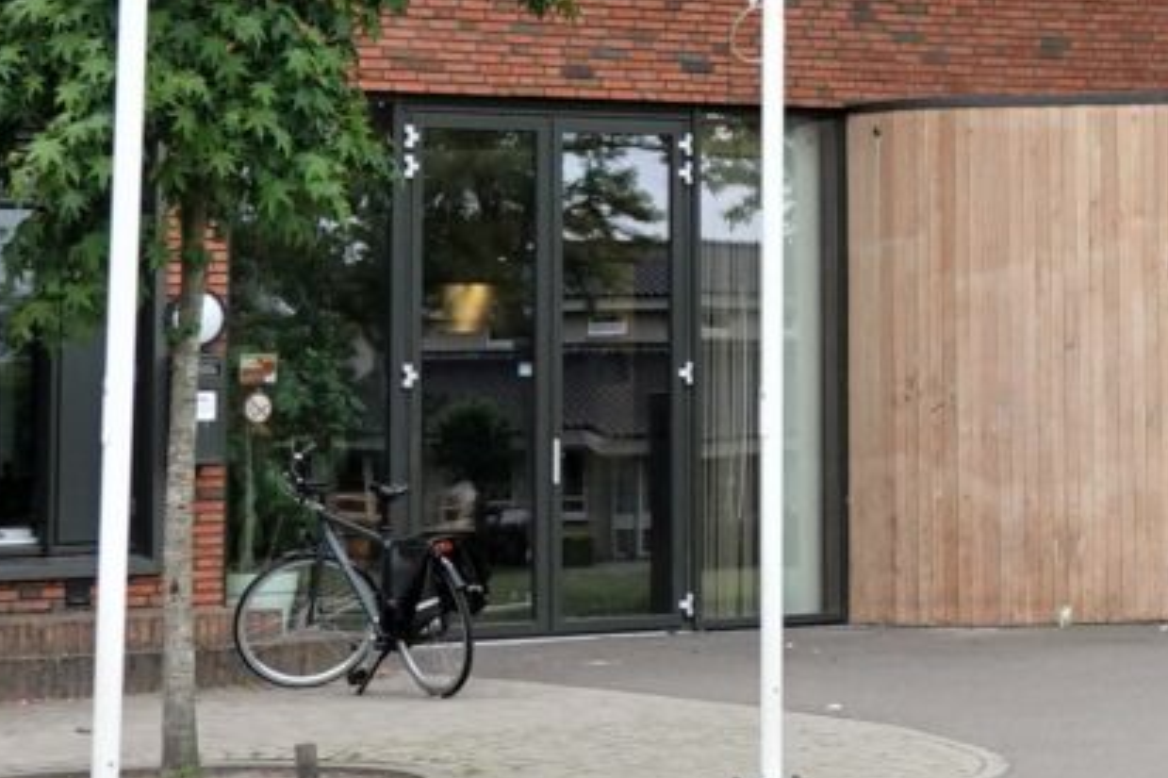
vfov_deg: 11.0
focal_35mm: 119
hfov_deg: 16.1
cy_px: -426
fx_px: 3859
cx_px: 1629
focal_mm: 9
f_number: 3.5
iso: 125
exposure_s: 1/320
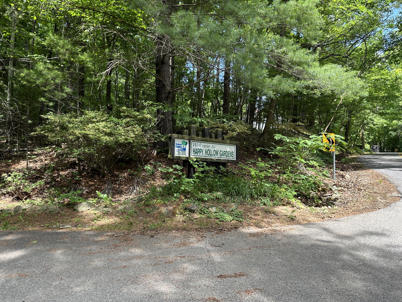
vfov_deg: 56.8
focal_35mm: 24
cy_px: 151
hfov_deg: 71.6
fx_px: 279
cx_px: 201
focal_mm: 6.86
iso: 80
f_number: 1.78
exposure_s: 1/386
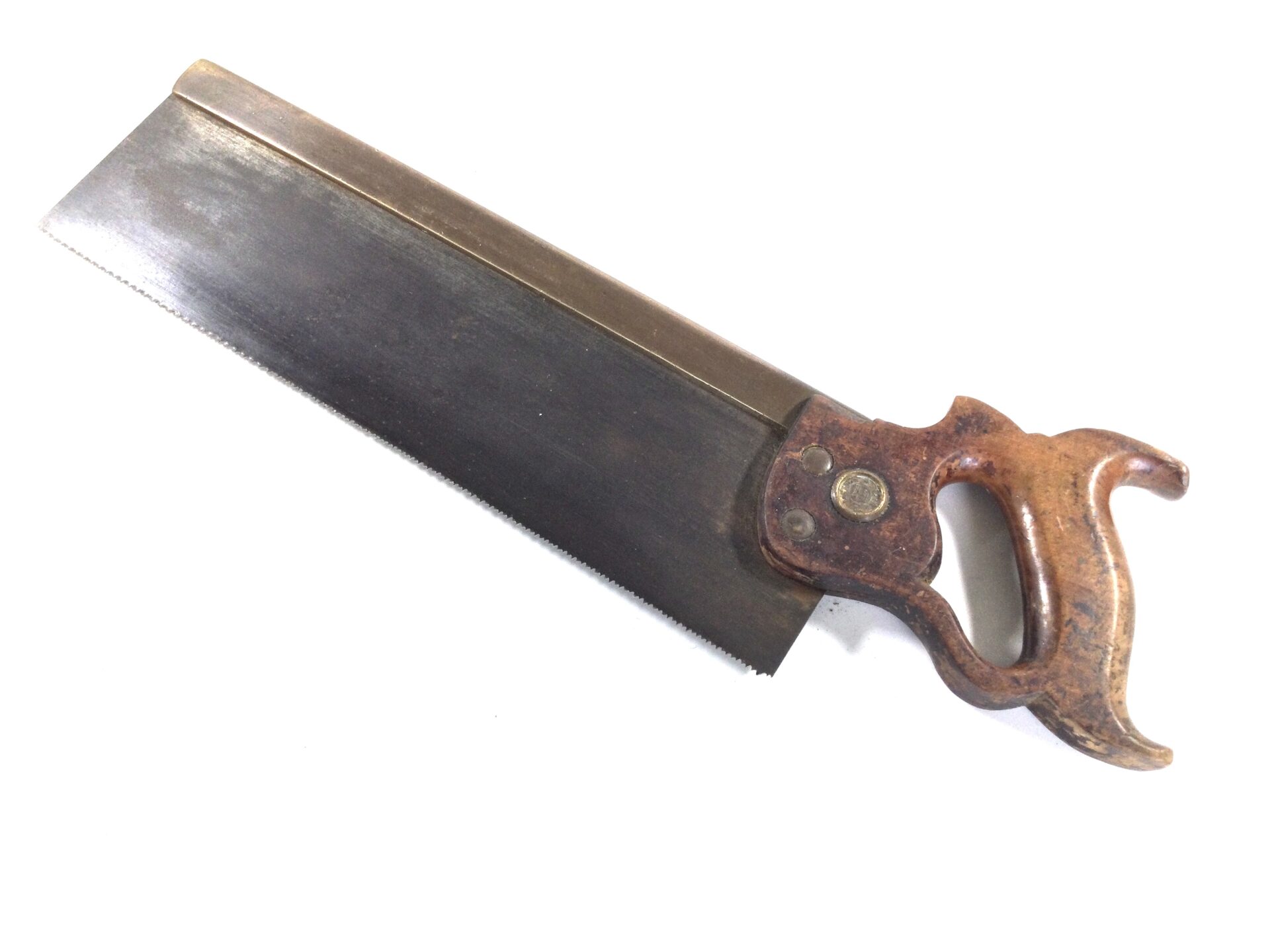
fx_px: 1137
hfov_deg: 58.4
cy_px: 476
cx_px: 635
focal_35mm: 31
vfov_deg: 45.4
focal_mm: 3.3
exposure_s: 1/100
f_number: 2.4
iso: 40
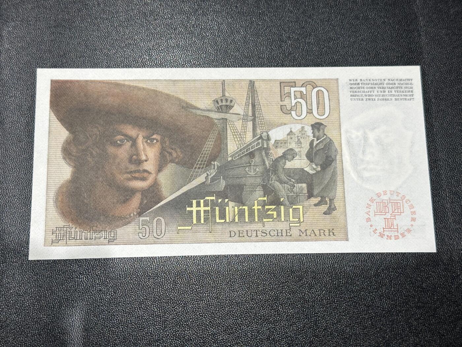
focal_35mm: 48
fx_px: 641
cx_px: 231
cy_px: 174
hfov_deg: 39.7
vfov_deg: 30.3
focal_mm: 6.86
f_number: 1.78
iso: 100
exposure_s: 1/50
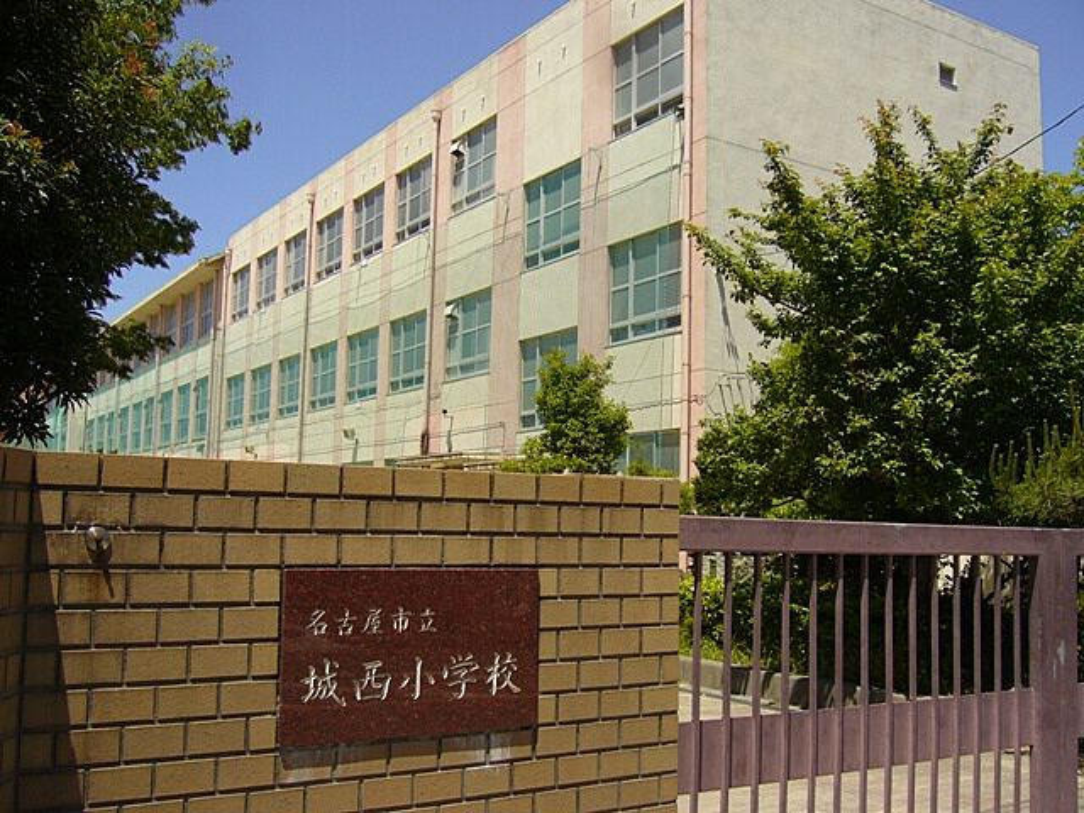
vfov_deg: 40.7
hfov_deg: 52.6
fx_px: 1096
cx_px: 542
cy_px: 406
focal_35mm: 35
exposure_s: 1/500
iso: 80
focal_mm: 5.8
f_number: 5.6
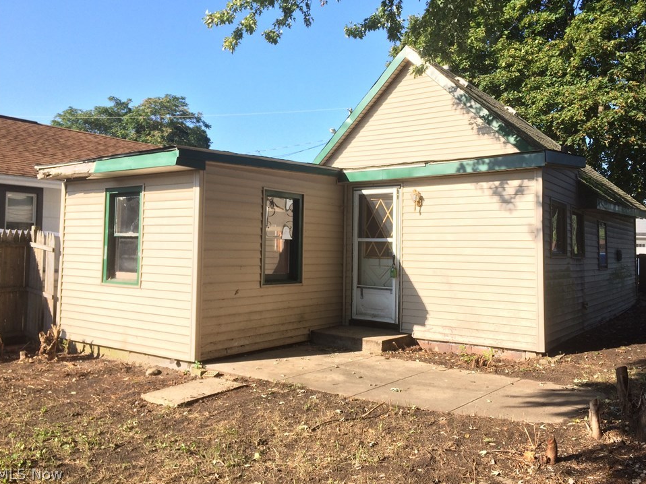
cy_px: 226
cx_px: 338
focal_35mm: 31
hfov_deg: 58.3
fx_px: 578
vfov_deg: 45.4
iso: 32
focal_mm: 4.15
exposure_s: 1/1026
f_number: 2.2
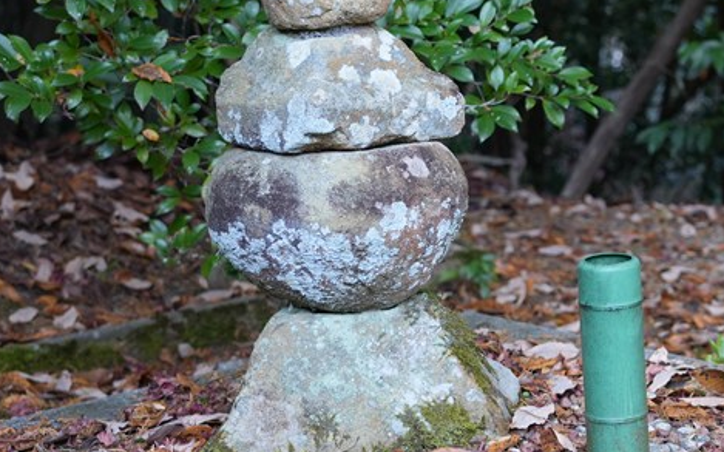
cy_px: 119
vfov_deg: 14.6
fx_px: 1756
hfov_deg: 22.6
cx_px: 681
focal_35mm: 89
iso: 1000
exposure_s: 1/160
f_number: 4
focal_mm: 40
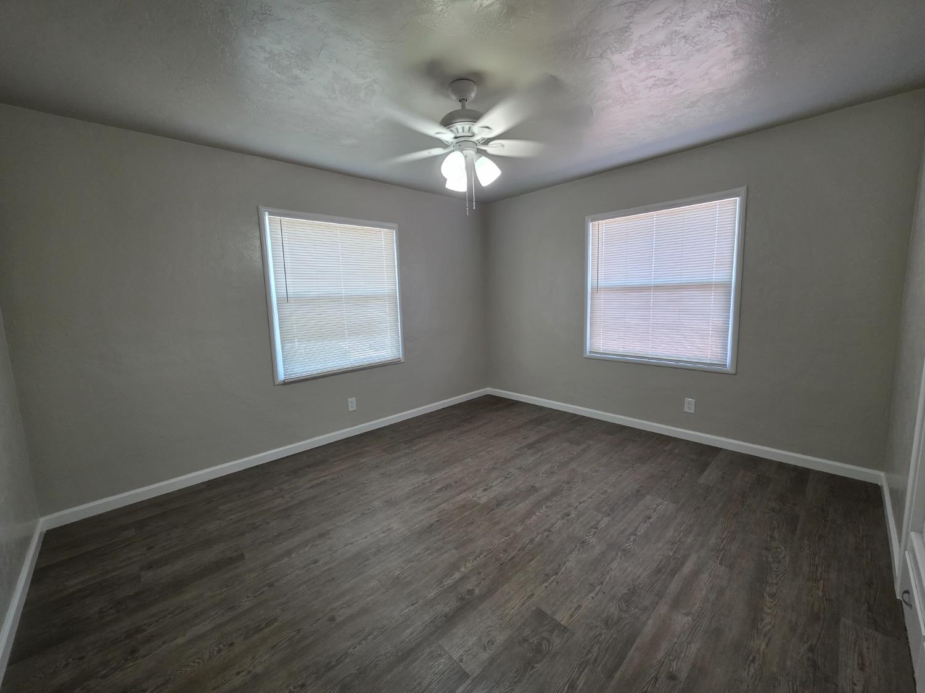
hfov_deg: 106.2
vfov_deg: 89.9
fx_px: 347
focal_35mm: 13
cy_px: 346
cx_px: 462
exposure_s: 1/120
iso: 200
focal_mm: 2.2
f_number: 1.9
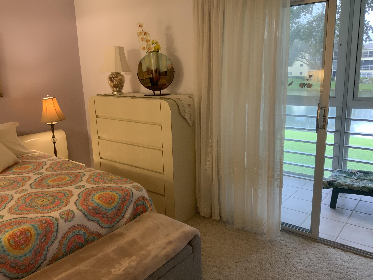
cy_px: 140
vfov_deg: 48.2
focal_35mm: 29
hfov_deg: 61.7
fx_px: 312
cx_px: 186
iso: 160
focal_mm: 3
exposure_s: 1/60
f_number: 1.8
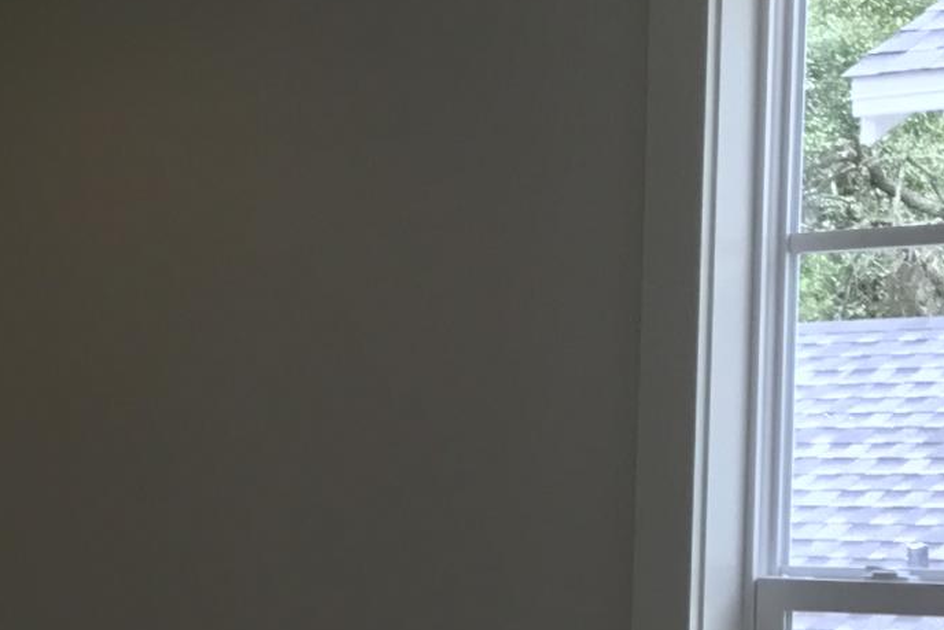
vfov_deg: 10.6
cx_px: -342
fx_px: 3331
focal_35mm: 127
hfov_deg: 15.2
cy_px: 800
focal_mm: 3.99
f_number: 1.8
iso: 20
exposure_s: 1/199
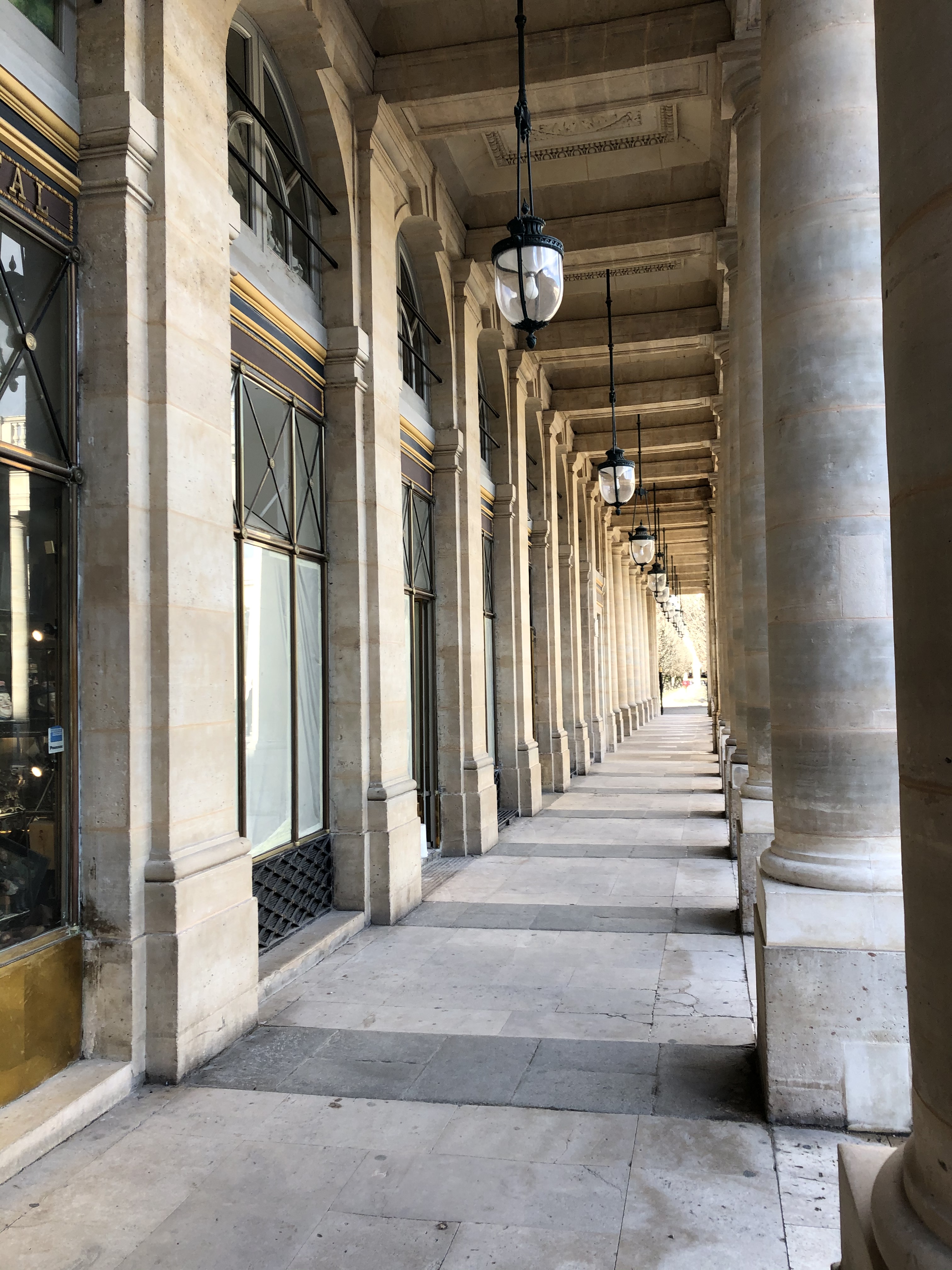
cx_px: 476
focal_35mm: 28
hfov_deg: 49.7
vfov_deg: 63.4
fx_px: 1027
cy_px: 635
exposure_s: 1/203
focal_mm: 3.99
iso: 20
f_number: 1.8
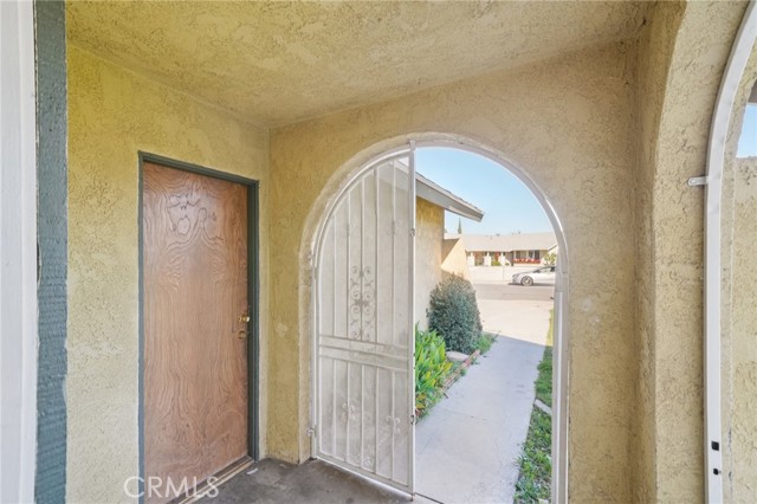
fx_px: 315
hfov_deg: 100.4
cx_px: 378
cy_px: 252
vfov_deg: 77.3
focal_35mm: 15
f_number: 8
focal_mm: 15
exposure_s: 1/30
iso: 160
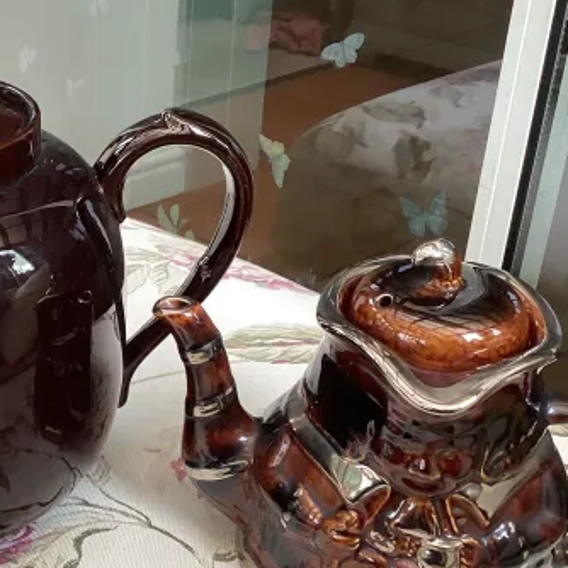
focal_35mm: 59
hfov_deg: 28.3
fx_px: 1095
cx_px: 97
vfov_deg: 29.0
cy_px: 323
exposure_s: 1/60
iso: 125
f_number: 2.4
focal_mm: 3.3
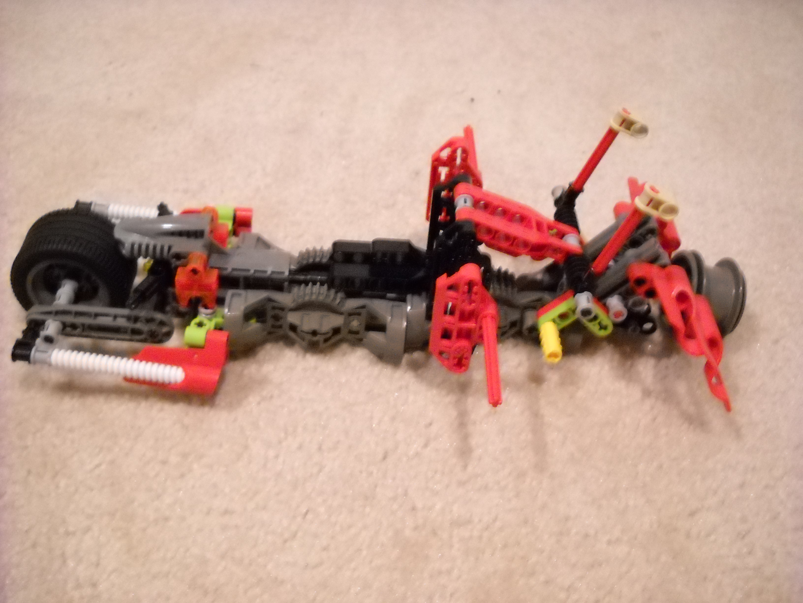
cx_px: 402
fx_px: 951
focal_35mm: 41
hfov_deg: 45.8
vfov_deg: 35.1
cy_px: 302
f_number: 3.1
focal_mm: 6.72
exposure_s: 1/11
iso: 800
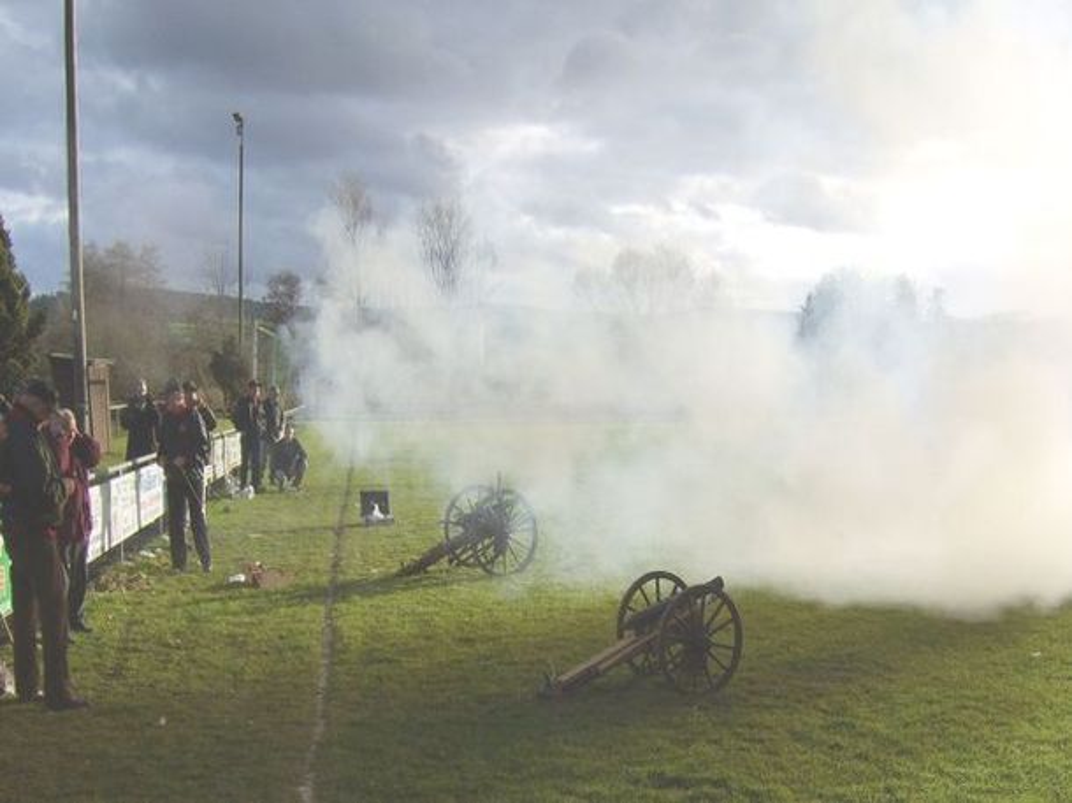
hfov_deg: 58.4
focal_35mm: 31
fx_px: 960
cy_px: 402
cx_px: 536
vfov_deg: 45.4
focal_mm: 8.13
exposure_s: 1/210
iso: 71
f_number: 5.6
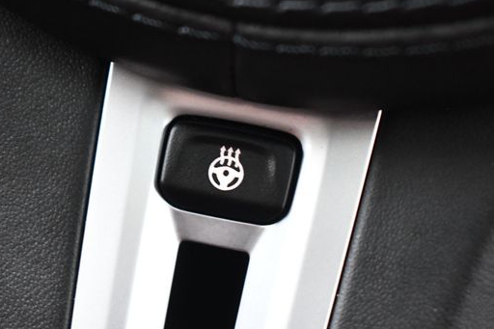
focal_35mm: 90
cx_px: 219
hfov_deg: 22.6
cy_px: 154
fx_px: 1235
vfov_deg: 15.2
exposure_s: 1/100
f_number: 5.3
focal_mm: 48
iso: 3200
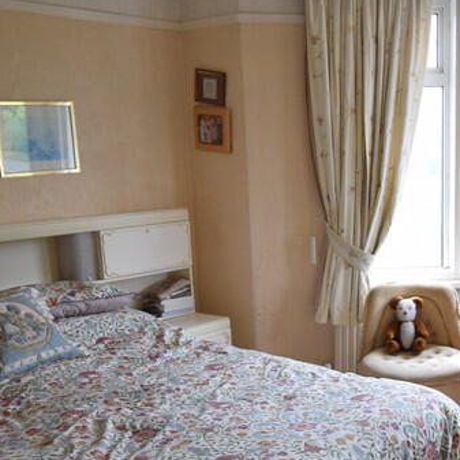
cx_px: 370
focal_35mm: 50
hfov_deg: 32.9
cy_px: 319
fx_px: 756
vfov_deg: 33.4
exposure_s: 1/160
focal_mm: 13
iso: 400
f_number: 6.3
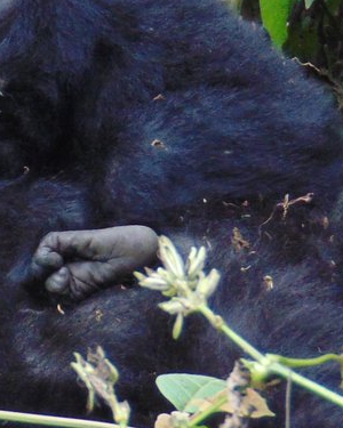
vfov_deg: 2.3
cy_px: 218
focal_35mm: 846
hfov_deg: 1.8
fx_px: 10735
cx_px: 2
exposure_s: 1/125
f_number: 4.1
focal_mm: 36.4
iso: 200
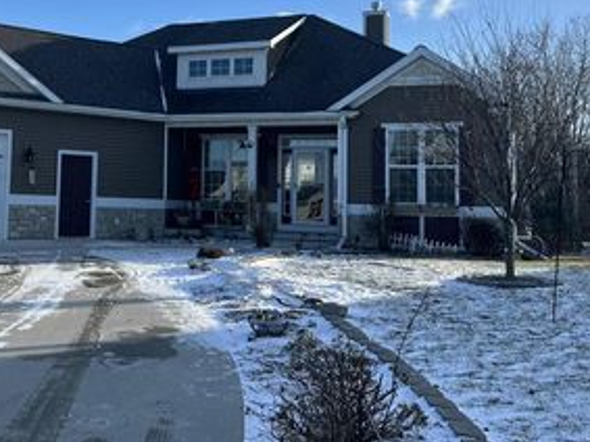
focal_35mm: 46
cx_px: 144
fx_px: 784
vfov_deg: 31.2
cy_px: 141
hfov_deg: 40.1
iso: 50
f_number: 1.6
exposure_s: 1/1957
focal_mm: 5.1
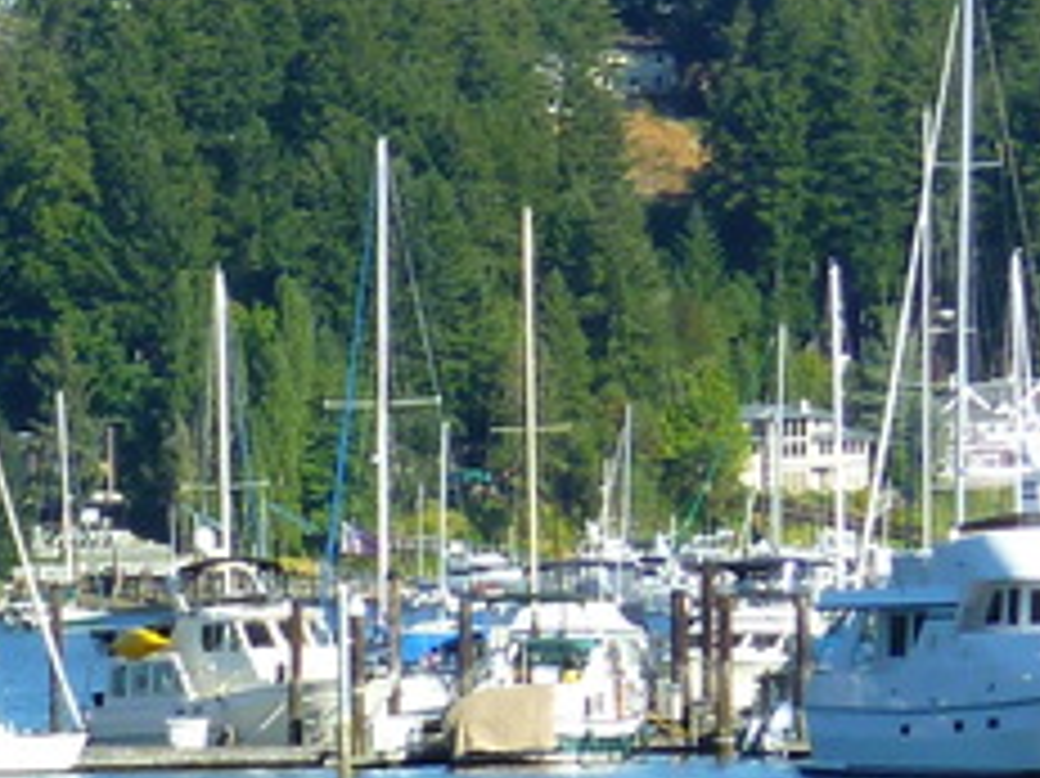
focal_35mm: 394
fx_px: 11831
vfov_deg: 3.7
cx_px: -1751
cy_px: 1511
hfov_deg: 4.9
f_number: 4.8
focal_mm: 12.7
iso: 80
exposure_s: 1/200
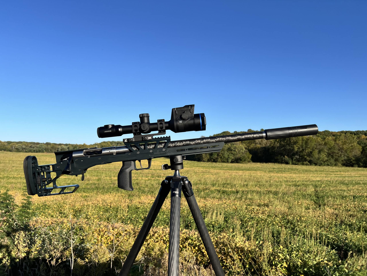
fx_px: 276
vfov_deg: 53.1
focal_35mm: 26
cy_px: 138
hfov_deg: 67.3
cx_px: 184
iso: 50
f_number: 1.5
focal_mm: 5.7
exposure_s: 1/3831
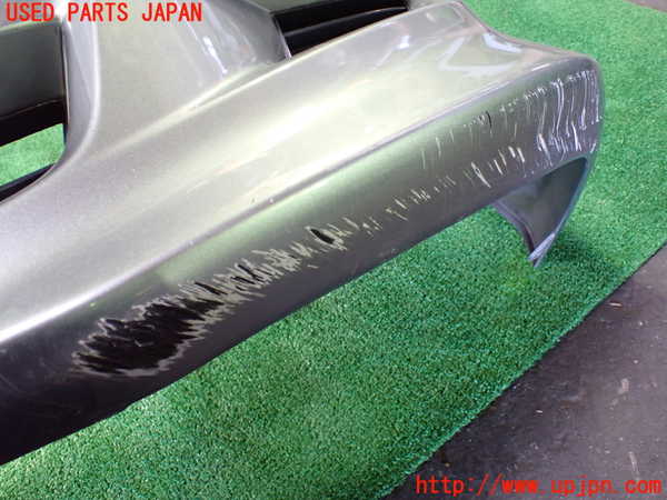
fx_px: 578
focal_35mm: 30
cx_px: 334
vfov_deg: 46.8
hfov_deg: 60.0
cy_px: 250
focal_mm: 5.4
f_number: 2.3
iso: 800
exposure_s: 1/50
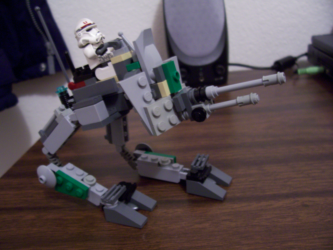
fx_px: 327
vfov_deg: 41.8
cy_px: 125
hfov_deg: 54.0
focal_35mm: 34
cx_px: 166
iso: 160
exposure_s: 1/8
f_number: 2.7
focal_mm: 5.6
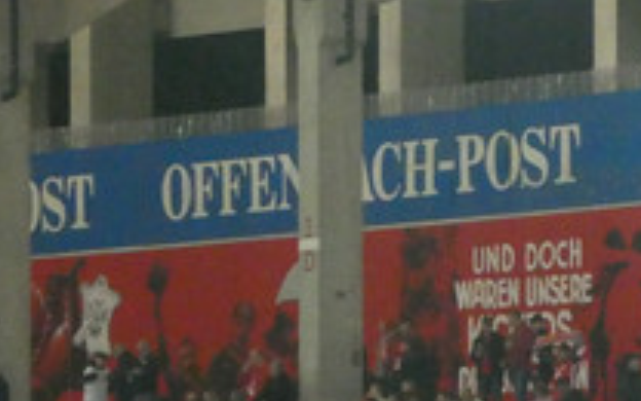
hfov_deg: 4.8
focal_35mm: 440
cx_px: 780
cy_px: 737
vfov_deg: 3.0
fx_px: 7687
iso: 1250
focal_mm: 24.2
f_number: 5.3
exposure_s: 1/80
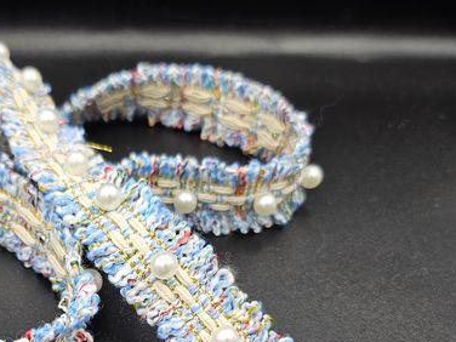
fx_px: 632
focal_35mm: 48
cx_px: 131
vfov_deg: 28.6
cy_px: 331
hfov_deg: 38.9
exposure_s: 1/259
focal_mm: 5
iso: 50
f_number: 1.8
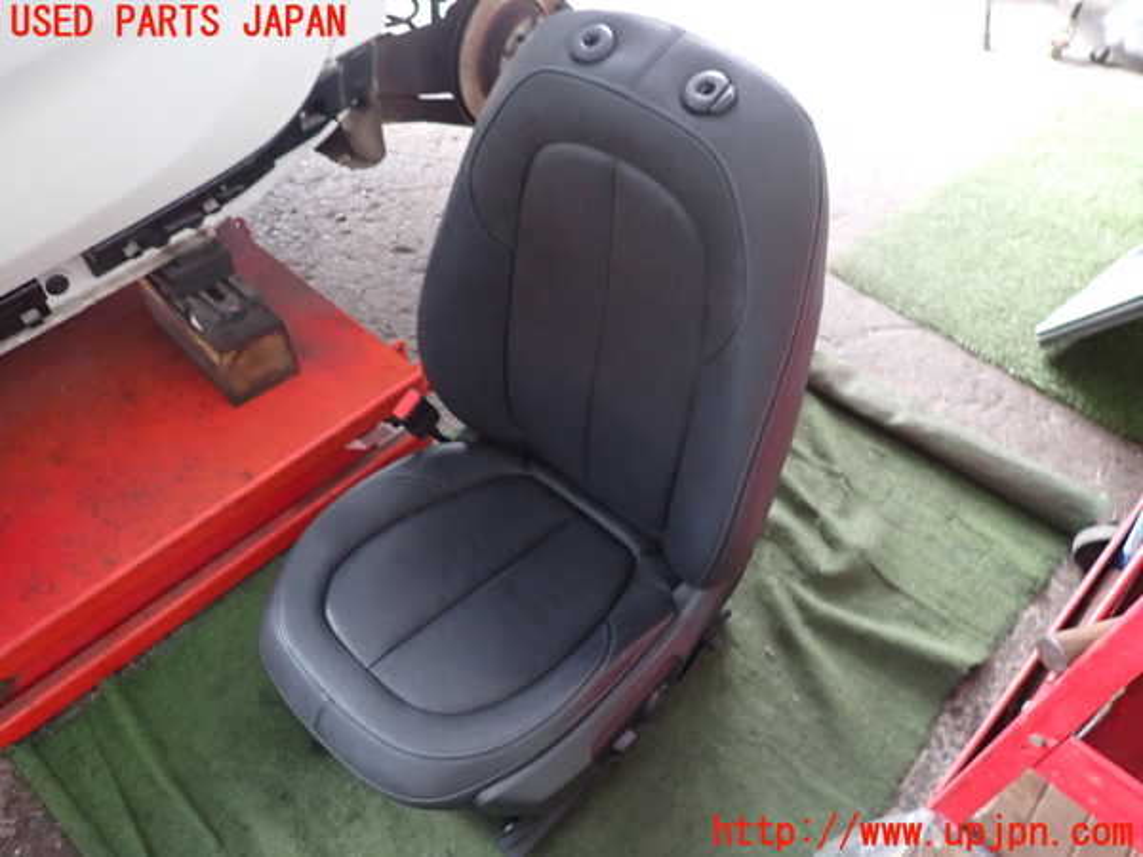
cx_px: 572
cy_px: 428
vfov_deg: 54.9
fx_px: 825
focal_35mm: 25
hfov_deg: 69.4
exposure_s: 1/30
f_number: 2
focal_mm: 4.5
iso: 400
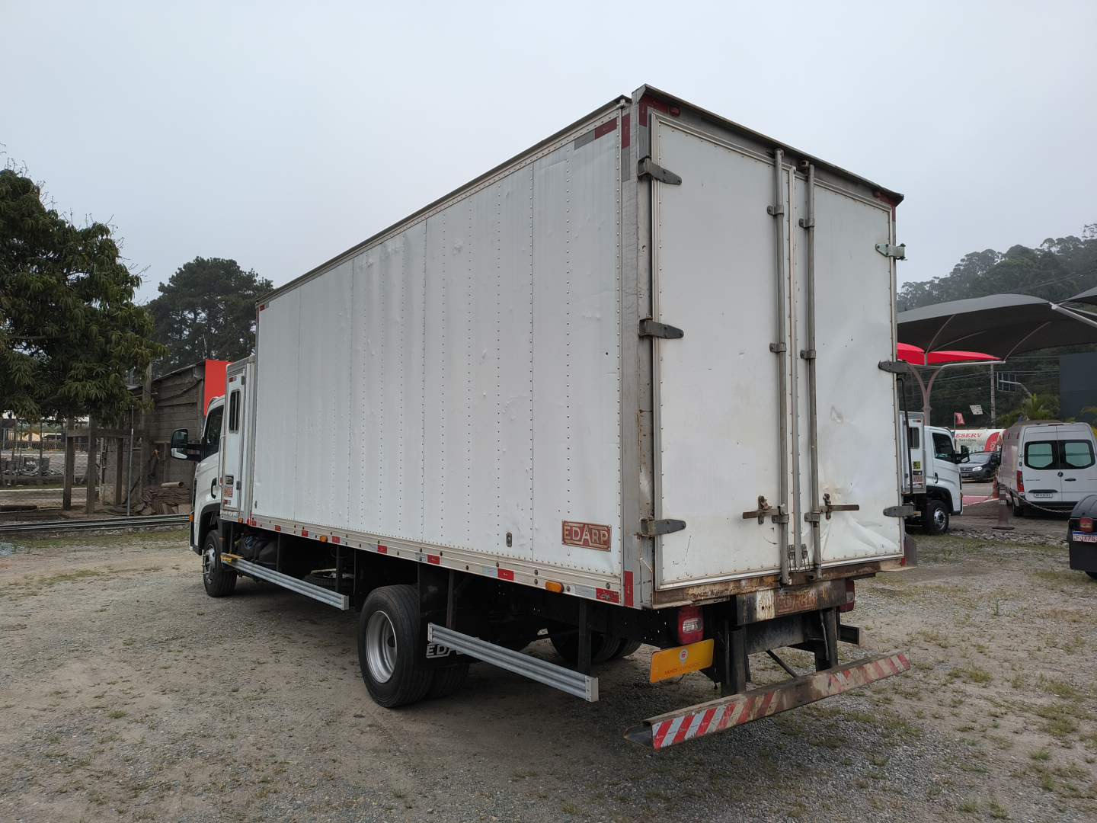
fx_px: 761
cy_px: 412
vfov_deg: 56.8
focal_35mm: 24
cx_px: 548
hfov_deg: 71.6
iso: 101
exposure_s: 1/566
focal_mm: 5.56
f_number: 1.8
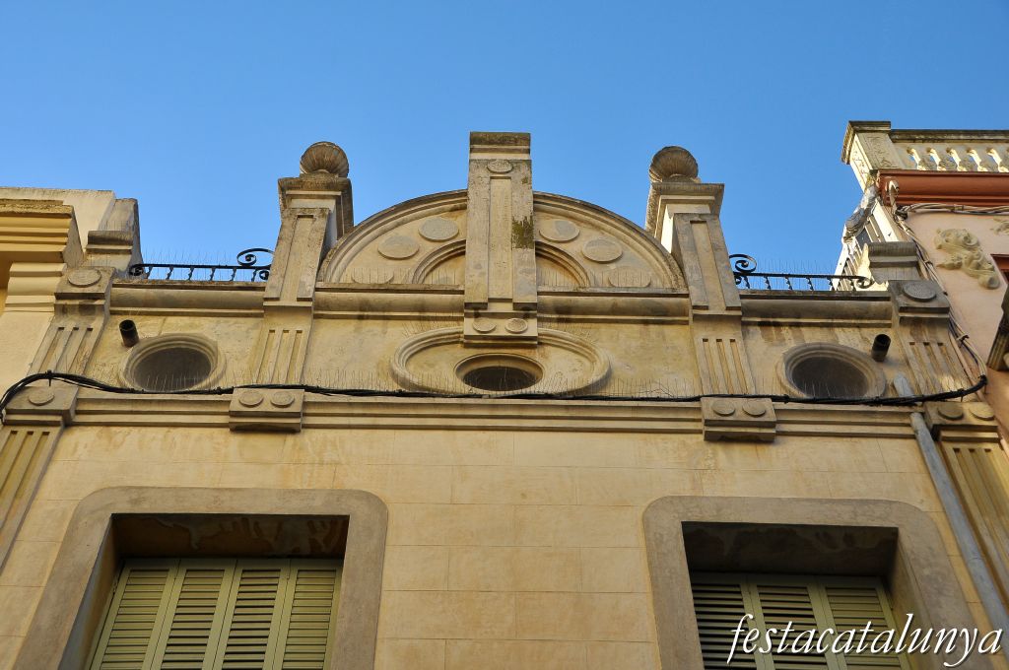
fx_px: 1302
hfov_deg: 42.4
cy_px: 335
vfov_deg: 28.9
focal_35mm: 46
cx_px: 504
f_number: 7.1
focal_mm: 31
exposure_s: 1/500
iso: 250
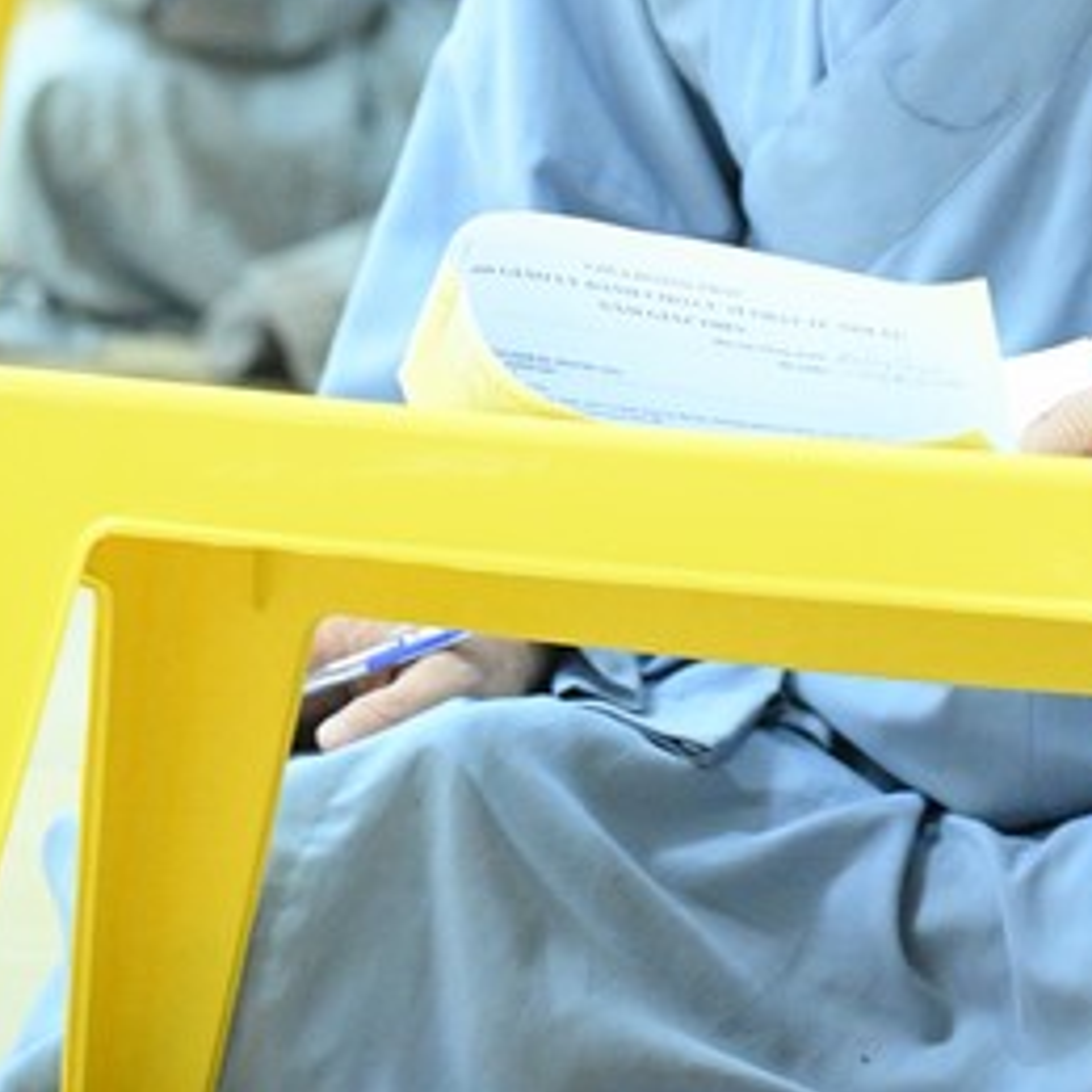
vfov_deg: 6.8
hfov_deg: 6.9
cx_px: 785
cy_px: -21
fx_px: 9101
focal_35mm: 255
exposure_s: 1/200
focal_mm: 120
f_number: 4
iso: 20000
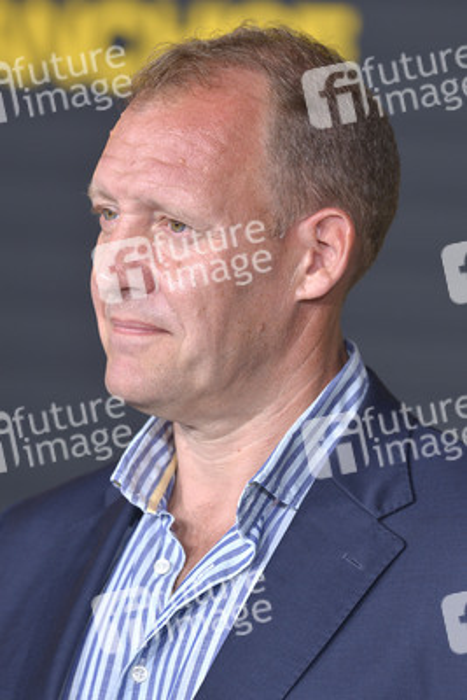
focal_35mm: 300
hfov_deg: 4.6
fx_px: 5832
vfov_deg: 6.9
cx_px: 234
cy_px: 350
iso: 400
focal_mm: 300
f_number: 5.6
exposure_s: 1/500
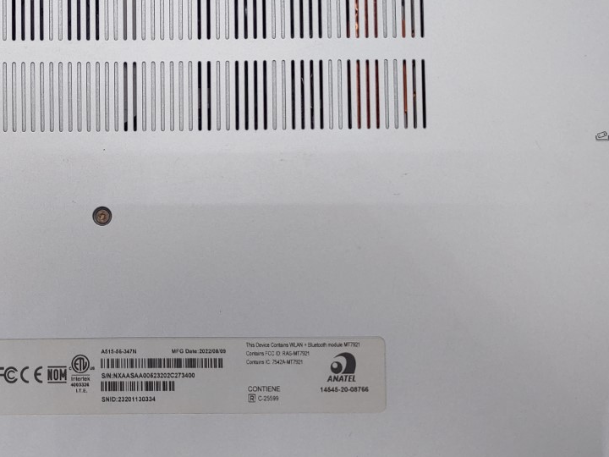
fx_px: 915
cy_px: 206
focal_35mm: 52
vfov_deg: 28.0
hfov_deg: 35.6
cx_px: 121
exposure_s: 1/140
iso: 50
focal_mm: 4.36
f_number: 1.8
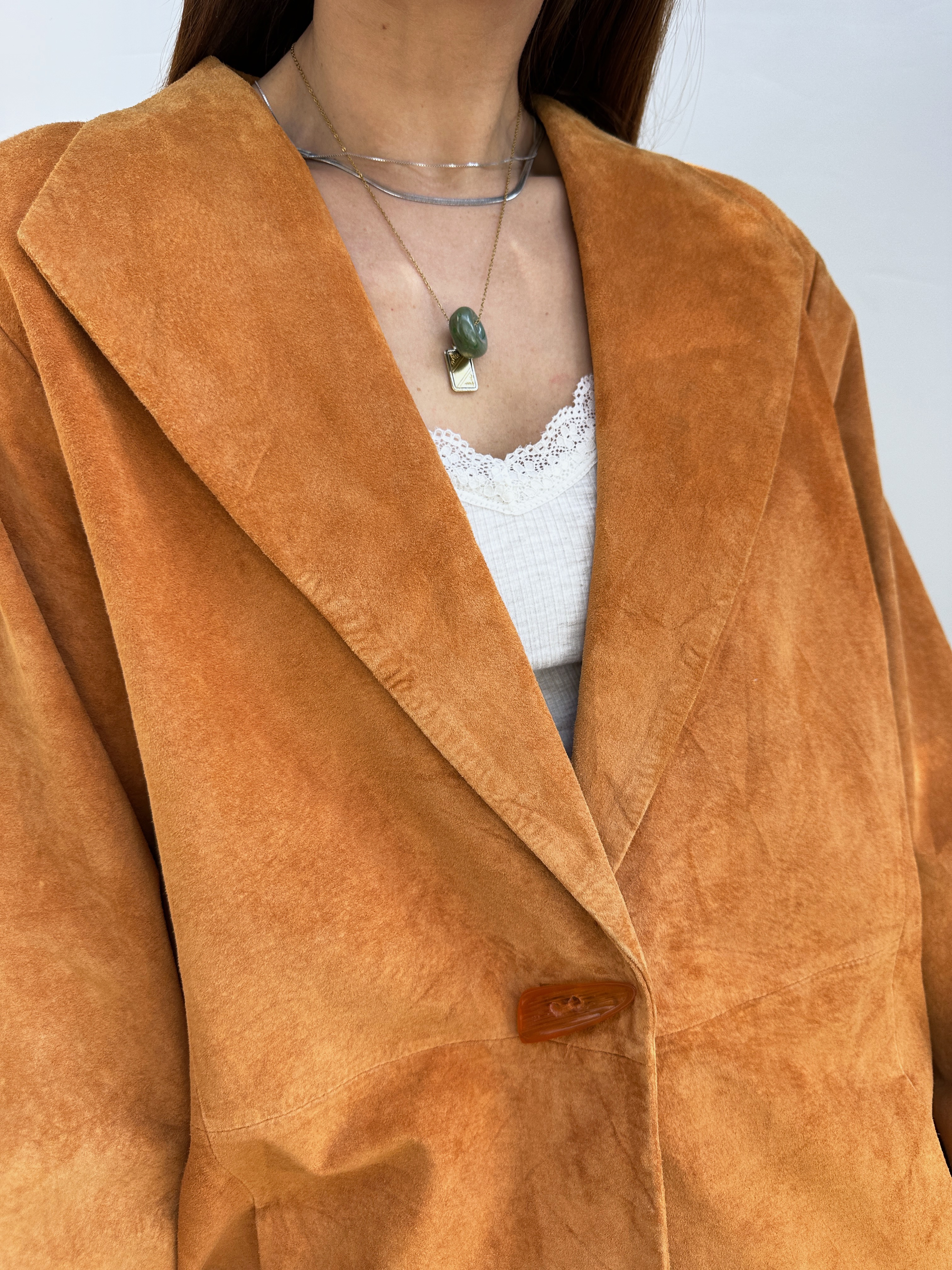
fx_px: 880
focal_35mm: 24
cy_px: 635
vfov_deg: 71.6
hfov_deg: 56.8
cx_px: 476
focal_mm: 6.86
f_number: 1.78
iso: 80
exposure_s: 1/437
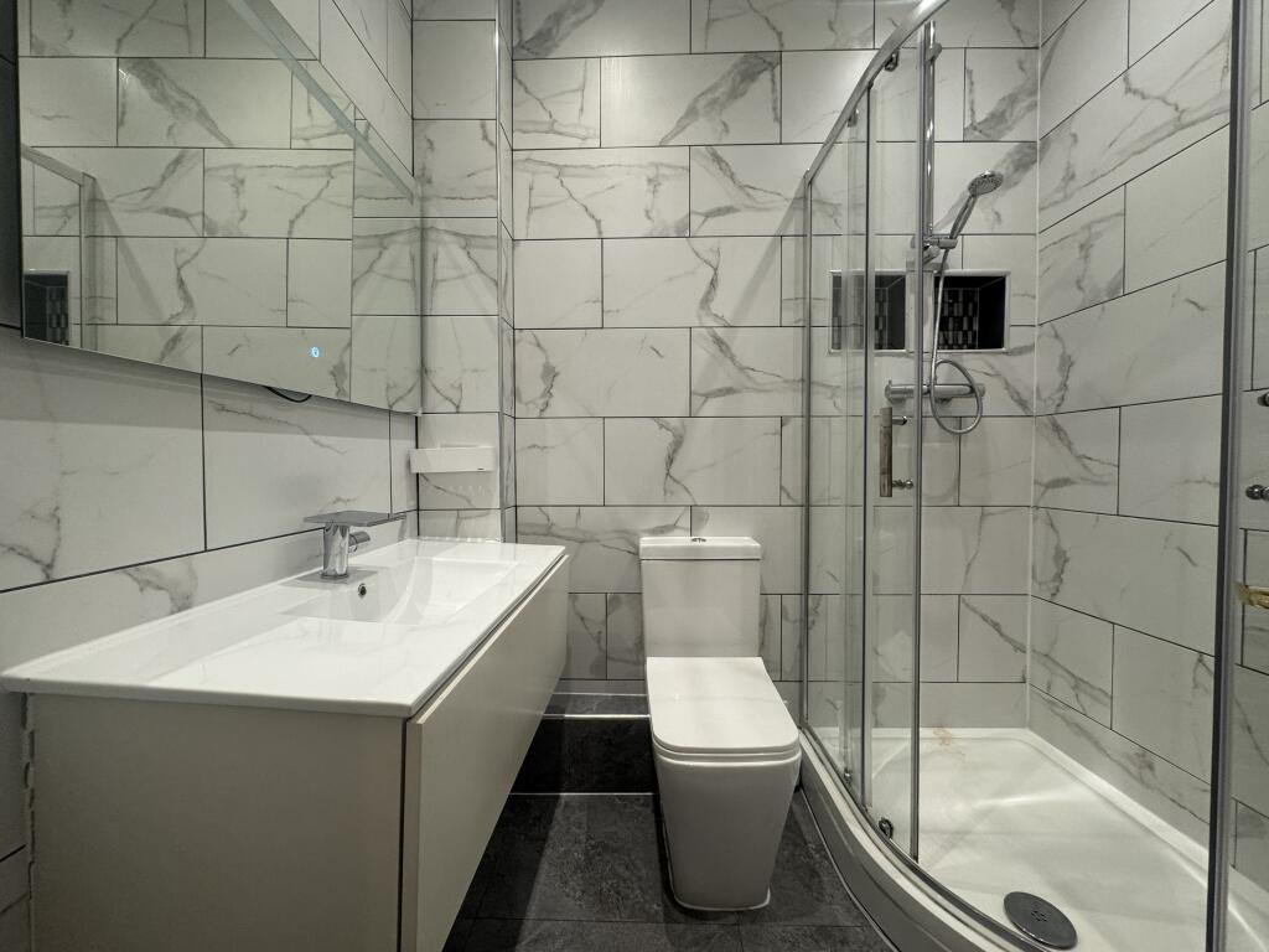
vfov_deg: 85.7
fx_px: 513
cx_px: 634
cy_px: 476
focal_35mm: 14
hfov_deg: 102.1
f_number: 2.2
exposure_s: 1/100
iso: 160
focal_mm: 2.22
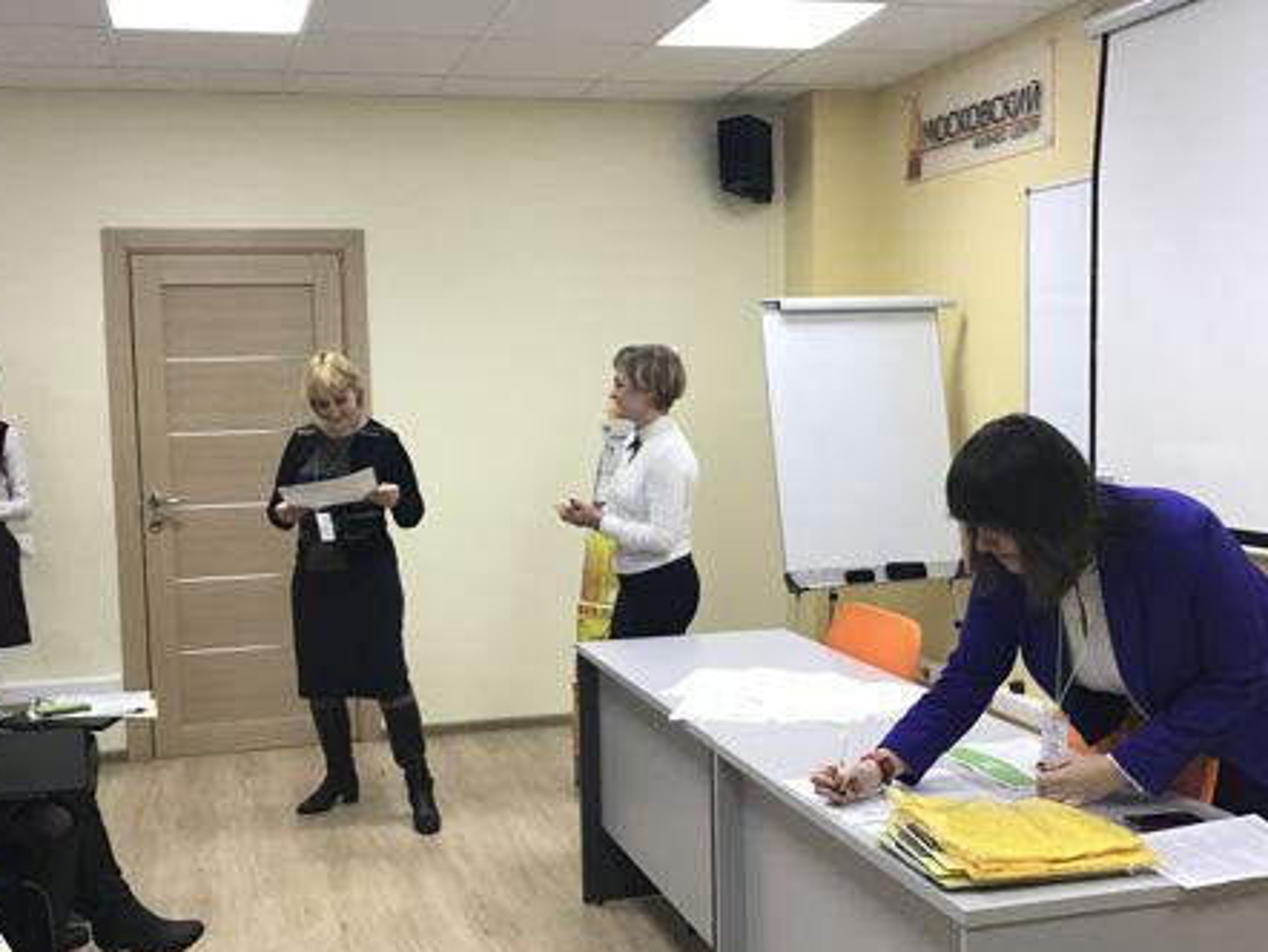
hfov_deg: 48.8
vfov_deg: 37.7
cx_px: 545
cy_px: 530
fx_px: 1393
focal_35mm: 38
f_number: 1.8
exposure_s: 1/33
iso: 25
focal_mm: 3.99
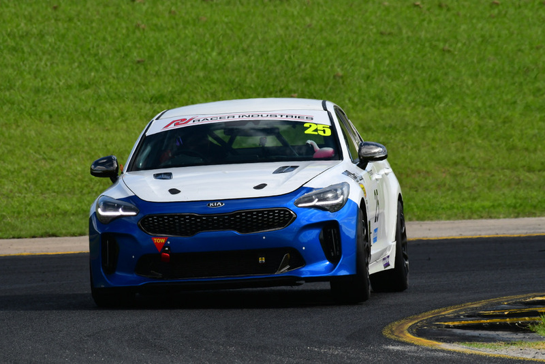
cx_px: 272
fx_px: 10903
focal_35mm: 720
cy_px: 182
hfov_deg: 2.9
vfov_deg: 1.9
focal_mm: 480
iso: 500
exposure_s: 1/640
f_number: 13
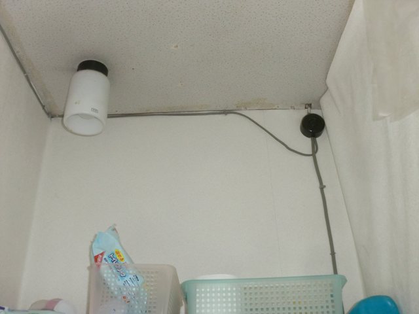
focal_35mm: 35
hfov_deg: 52.6
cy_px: 157
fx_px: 424
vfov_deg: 40.7
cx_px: 210
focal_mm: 6.3
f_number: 3.1
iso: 400
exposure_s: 1/60
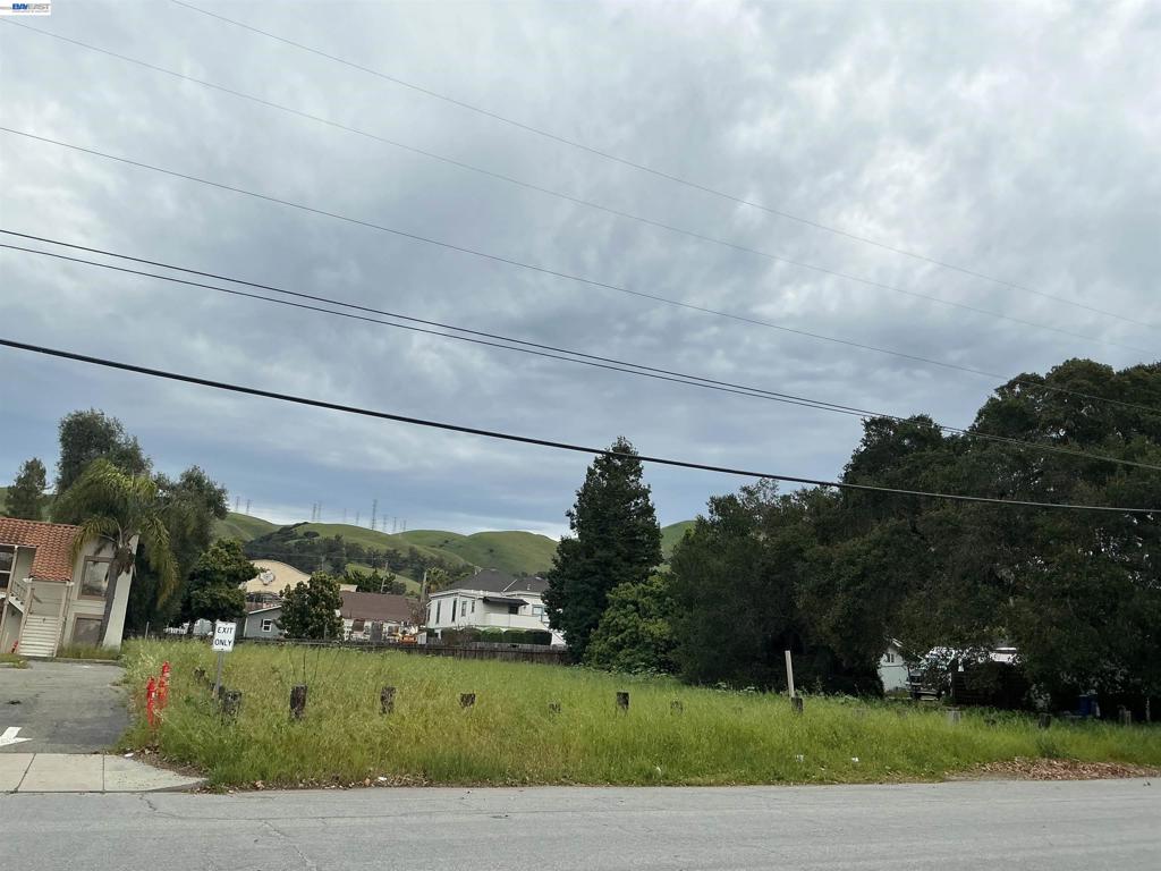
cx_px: 580
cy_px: 436
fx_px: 973
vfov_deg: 48.2
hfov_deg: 61.7
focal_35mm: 29
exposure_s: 1/1626
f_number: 1.8
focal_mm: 3
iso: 25
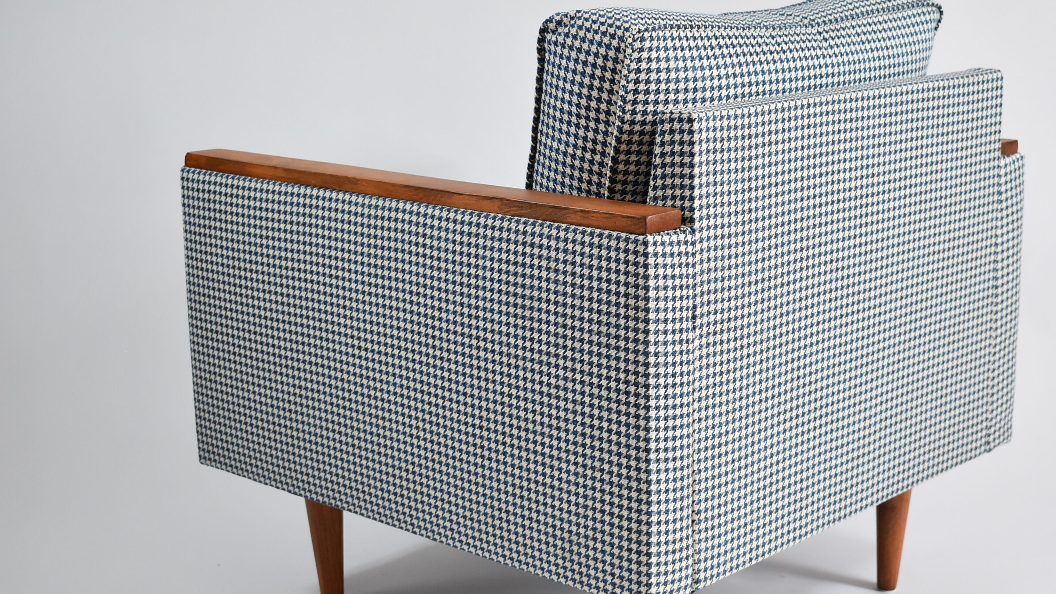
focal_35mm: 61
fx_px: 1698
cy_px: 307
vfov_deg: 19.8
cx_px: 644
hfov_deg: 34.4
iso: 800
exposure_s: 1/125
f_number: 4.5
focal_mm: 31
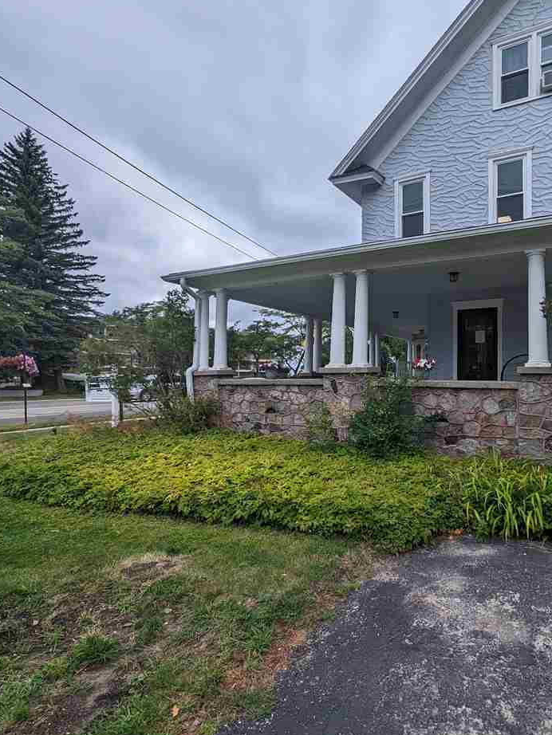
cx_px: 371
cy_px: 376
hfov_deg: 69.4
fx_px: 383
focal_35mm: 18
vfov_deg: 87.7
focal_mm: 1.95
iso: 48
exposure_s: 1/869
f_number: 2.2
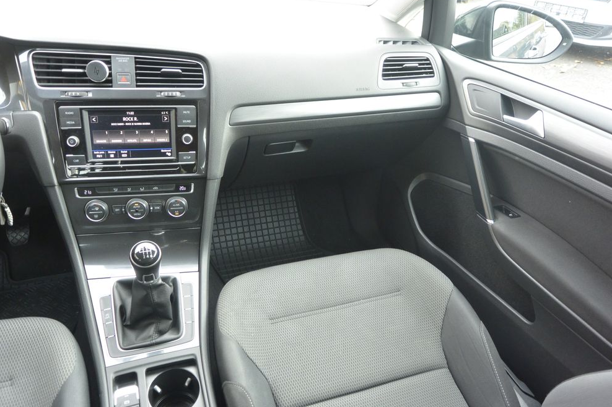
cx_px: 316
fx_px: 476
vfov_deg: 46.4
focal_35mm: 28
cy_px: 203
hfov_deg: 65.5
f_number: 3.5
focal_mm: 10
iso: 400
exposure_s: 1/80
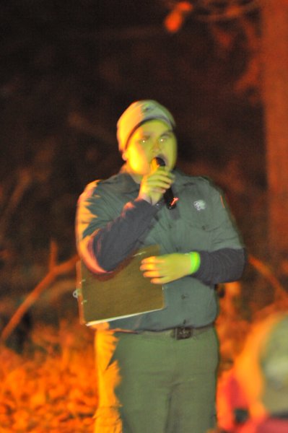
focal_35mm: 300
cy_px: 216
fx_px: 3606
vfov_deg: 6.9
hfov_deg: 4.6
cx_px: 144
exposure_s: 1/2
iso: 3200
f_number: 2.8
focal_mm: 200
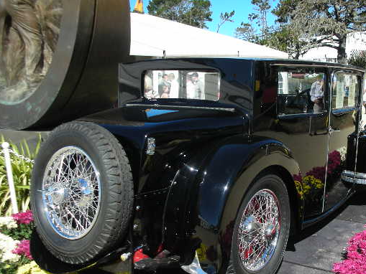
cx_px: 225
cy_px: 166
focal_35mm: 44
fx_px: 465
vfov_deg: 32.8
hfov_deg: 42.7
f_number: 8.5
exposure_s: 1/59
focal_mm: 5.8
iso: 50
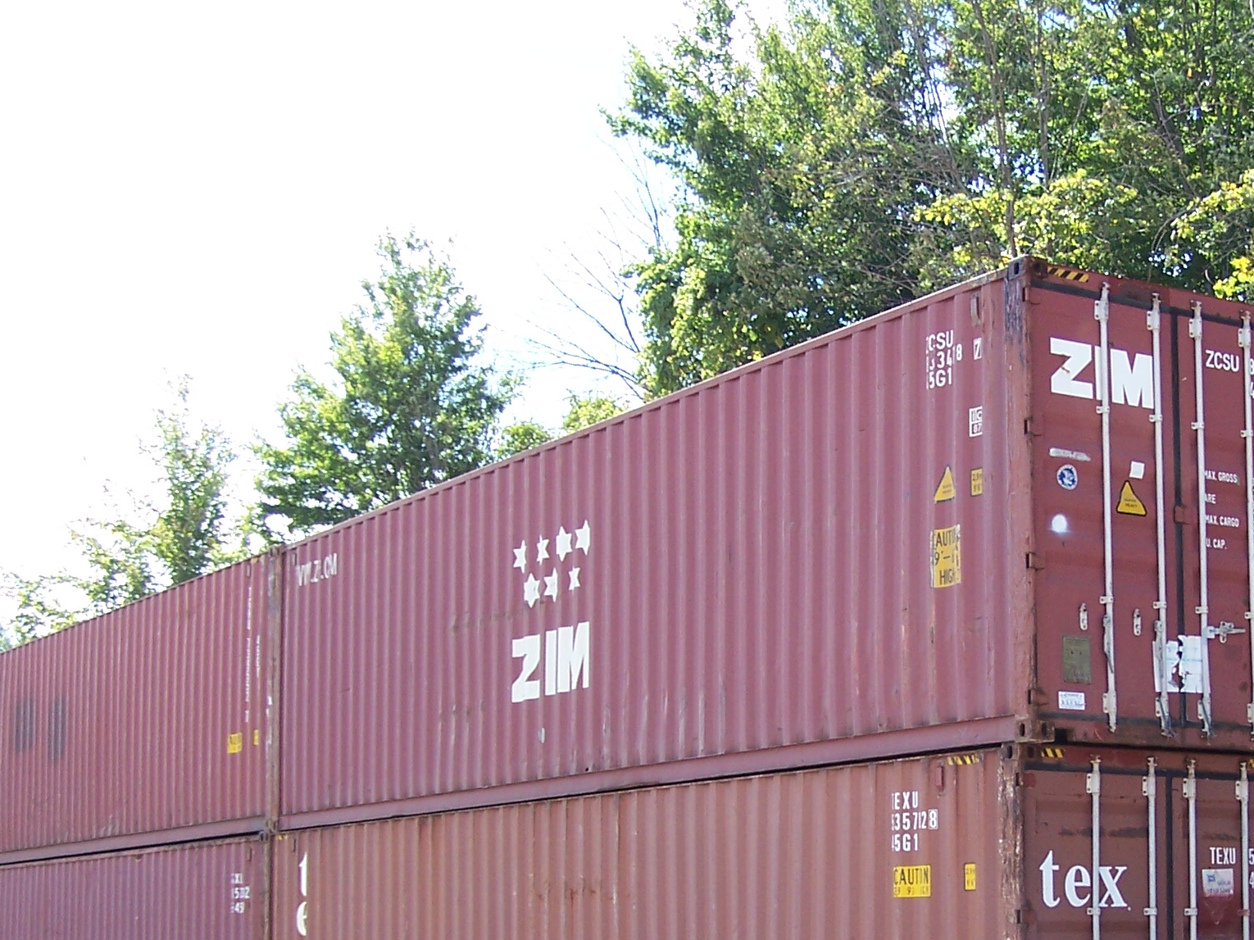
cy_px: 733
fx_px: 2318
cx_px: 940
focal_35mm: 64
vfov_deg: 22.7
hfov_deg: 29.8
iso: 80
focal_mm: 6.3
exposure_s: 1/250
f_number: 2.8
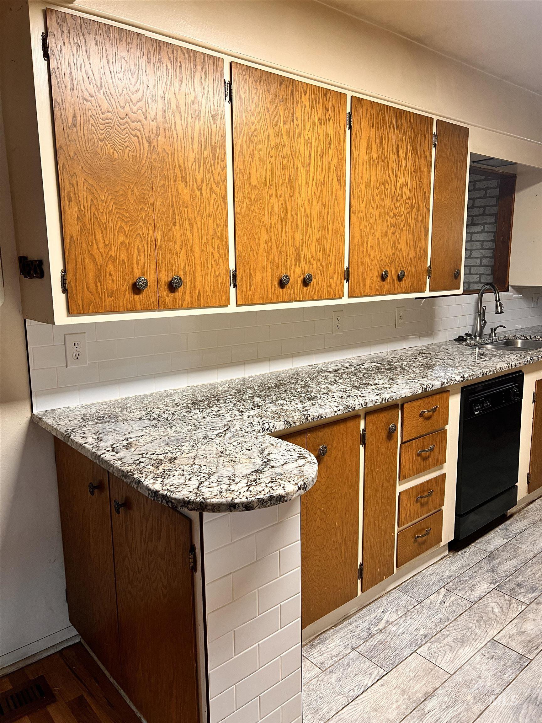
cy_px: 362
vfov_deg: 67.3
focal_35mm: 26
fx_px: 543
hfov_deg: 53.1
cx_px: 271
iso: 125
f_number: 1.5
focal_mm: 5.7
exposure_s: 1/60
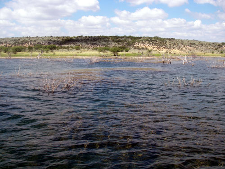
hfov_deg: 49.0
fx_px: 247
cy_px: 84
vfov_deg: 37.7
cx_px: 112
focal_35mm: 38
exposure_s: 1/200
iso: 64
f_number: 6.6
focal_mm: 6.3
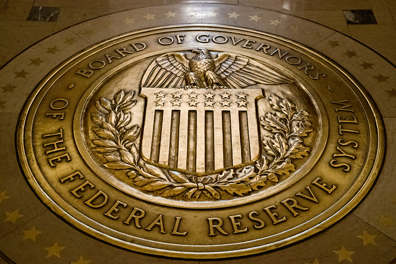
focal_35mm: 54
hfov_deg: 36.9
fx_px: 594
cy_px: 132
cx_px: 198
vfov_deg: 25.1
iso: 12800
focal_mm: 54
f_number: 6.3
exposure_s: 1/250
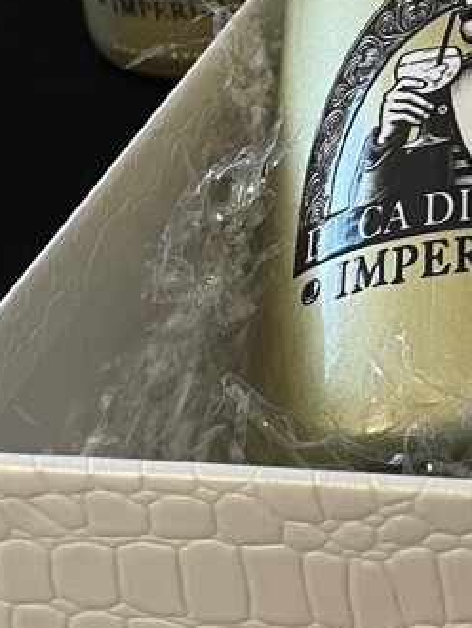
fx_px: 1525
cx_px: 689
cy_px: -34
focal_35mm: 84
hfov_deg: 16.2
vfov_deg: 22.2
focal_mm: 4.2
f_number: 1.6
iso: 160
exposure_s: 1/50
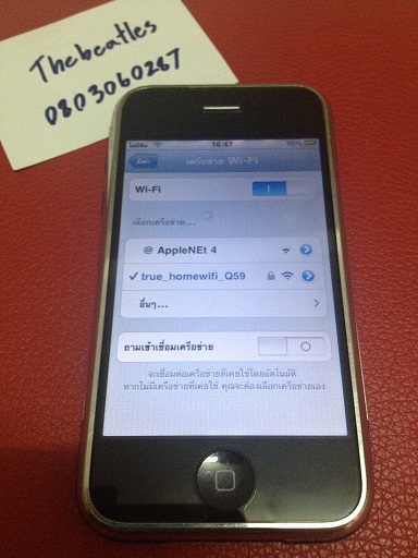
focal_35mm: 35
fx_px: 564
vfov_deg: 52.6
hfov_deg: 40.7
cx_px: 209
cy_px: 279
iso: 320
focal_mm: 4.28
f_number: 2.4
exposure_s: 1/20
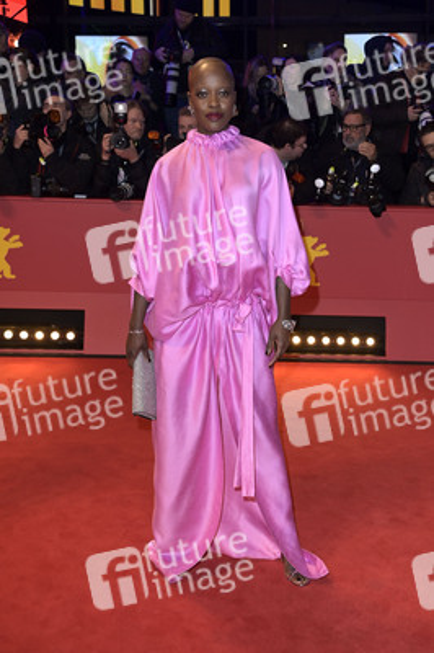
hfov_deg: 29.8
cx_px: 217
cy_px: 326
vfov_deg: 43.6
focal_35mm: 45
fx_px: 815
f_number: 5
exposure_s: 1/200
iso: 800
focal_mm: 45
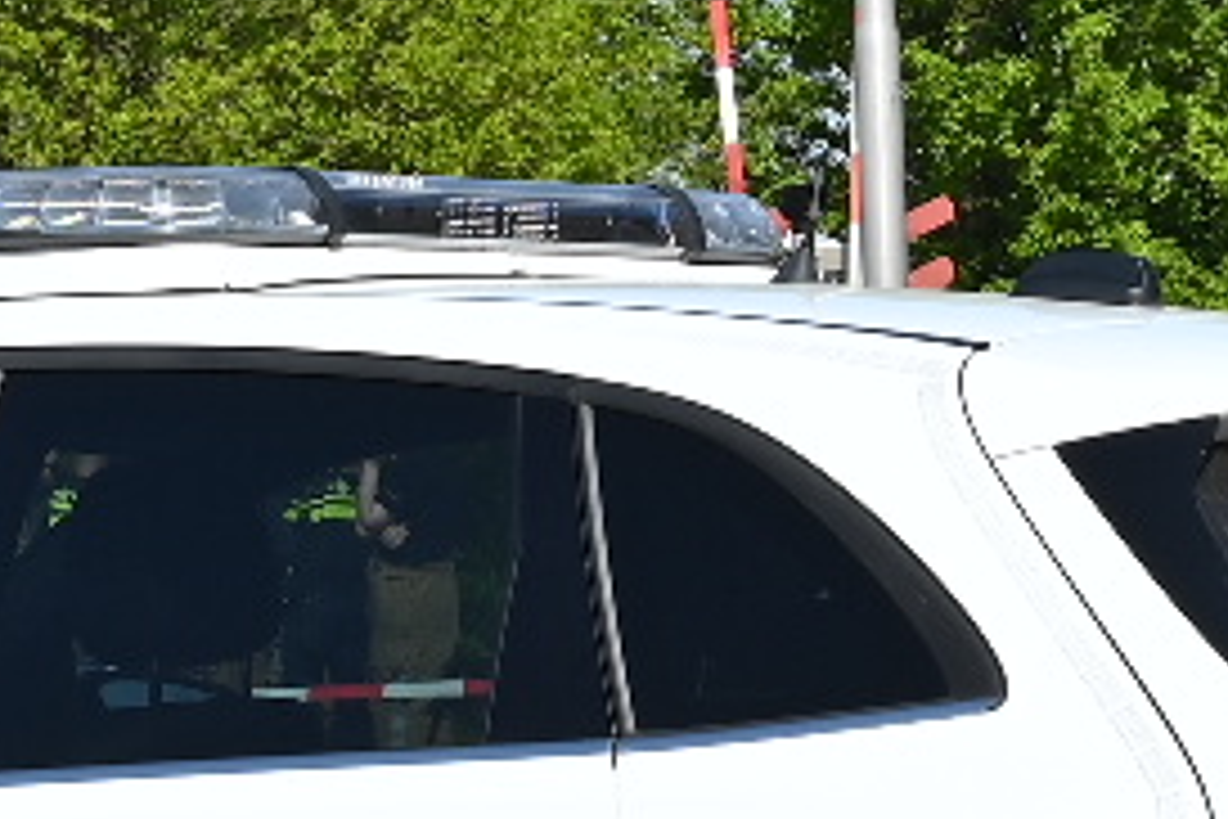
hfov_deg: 7.3
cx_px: 900
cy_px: 720
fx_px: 9584
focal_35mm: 281
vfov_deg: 4.9
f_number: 11
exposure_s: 1/200
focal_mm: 40
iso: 100
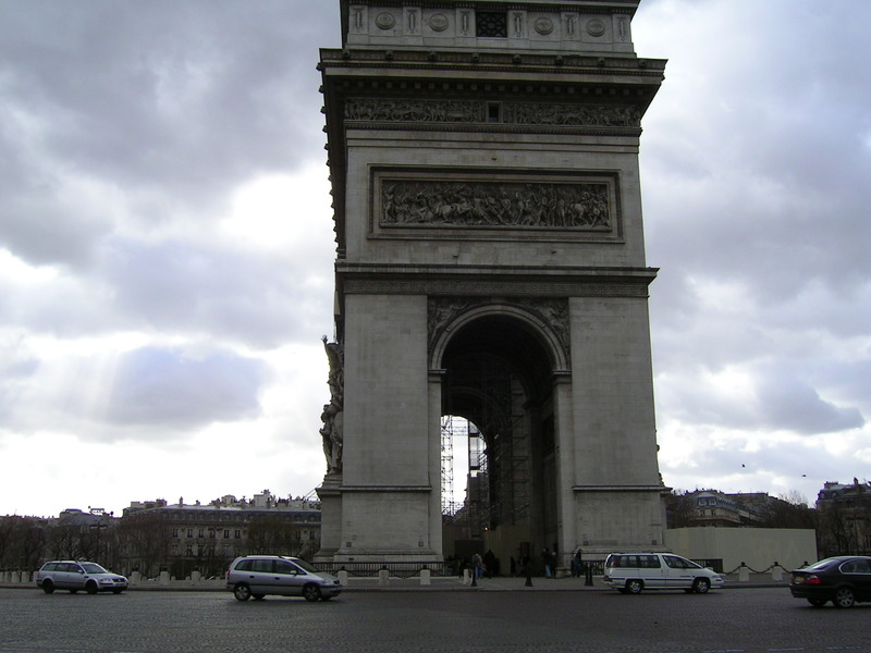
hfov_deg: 51.4
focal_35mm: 36
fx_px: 906
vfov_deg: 39.7
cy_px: 326
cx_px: 436
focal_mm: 5.6
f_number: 4.8
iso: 71
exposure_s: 1/359
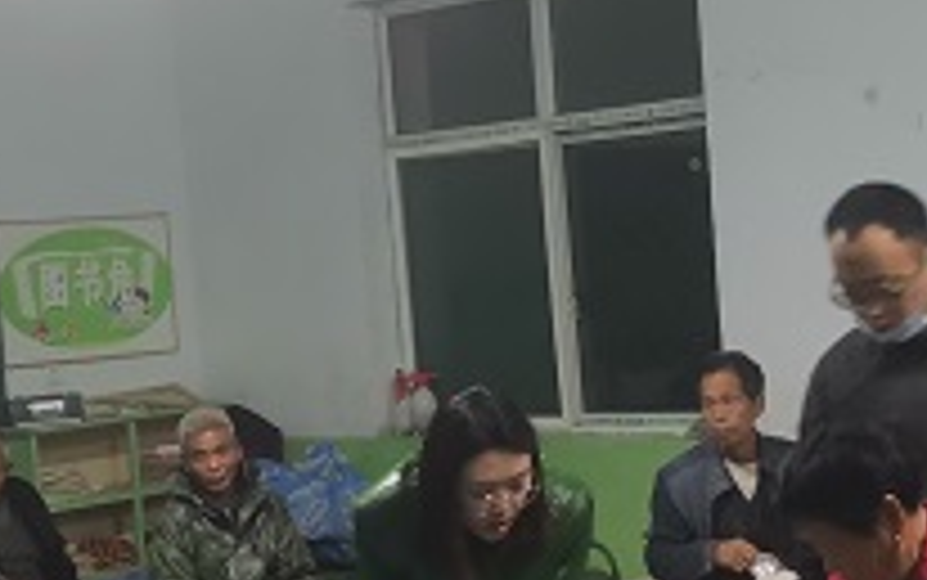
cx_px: 468
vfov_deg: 14.7
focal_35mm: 89
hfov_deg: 23.3
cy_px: 328
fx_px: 2250
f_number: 1.8
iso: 640
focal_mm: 5.58
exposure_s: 1/20
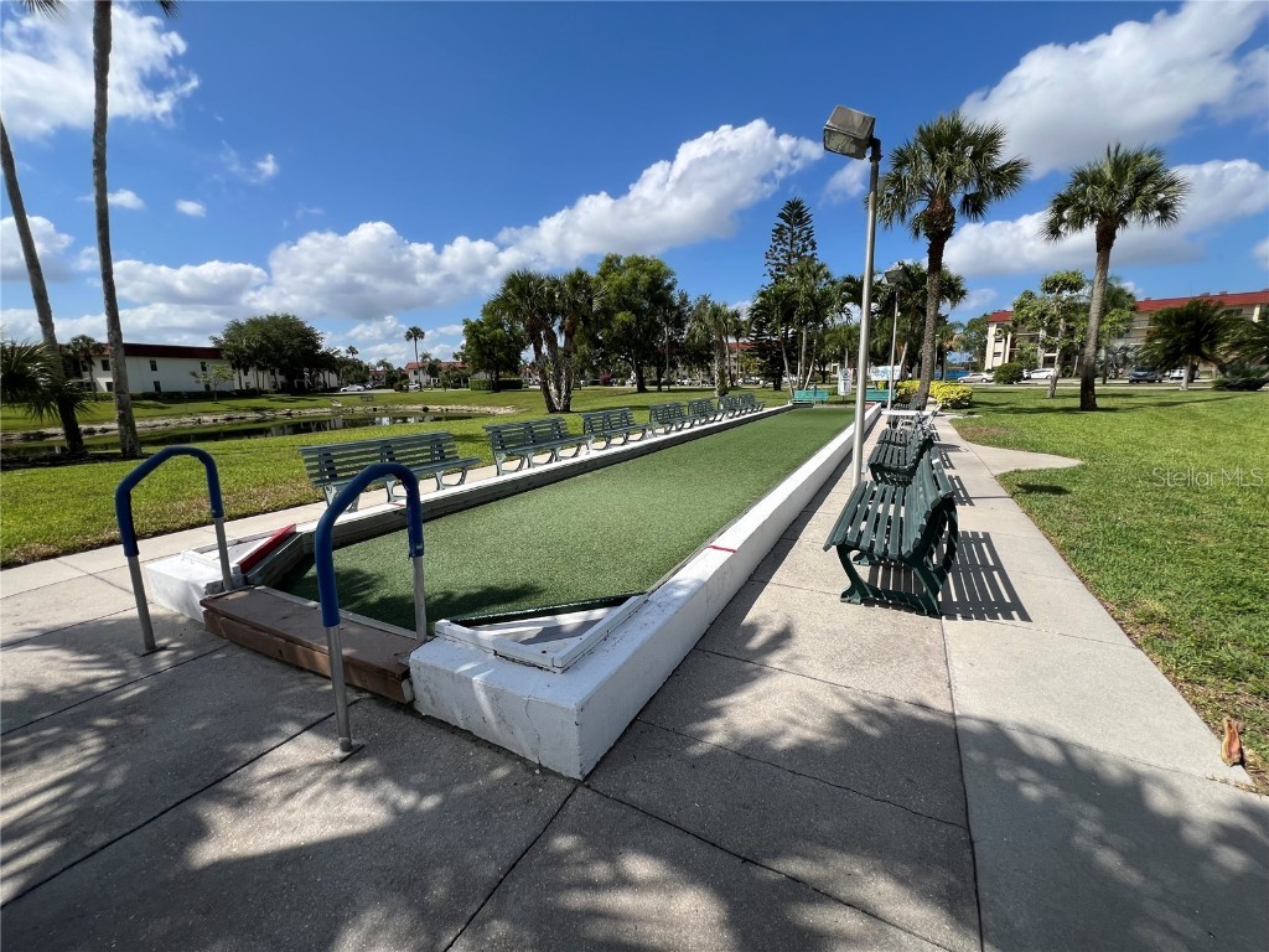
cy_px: 476
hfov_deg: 106.2
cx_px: 634
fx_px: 477
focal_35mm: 13
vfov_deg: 89.9
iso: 32
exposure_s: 1/1845
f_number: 1.8
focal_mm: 1.57
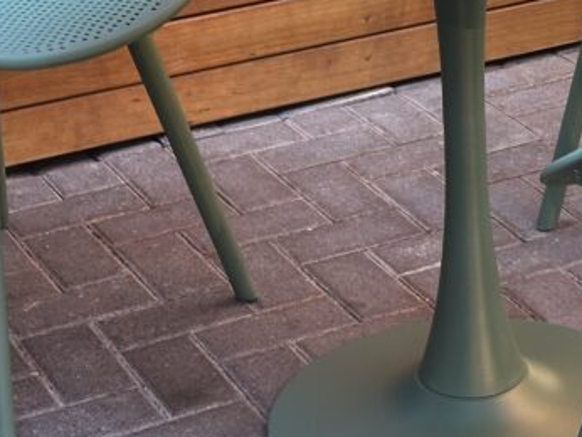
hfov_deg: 13.8
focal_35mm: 142
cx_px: 466
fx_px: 2389
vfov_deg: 10.4
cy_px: 15
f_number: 1.78
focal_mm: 6.86
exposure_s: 1/60
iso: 100
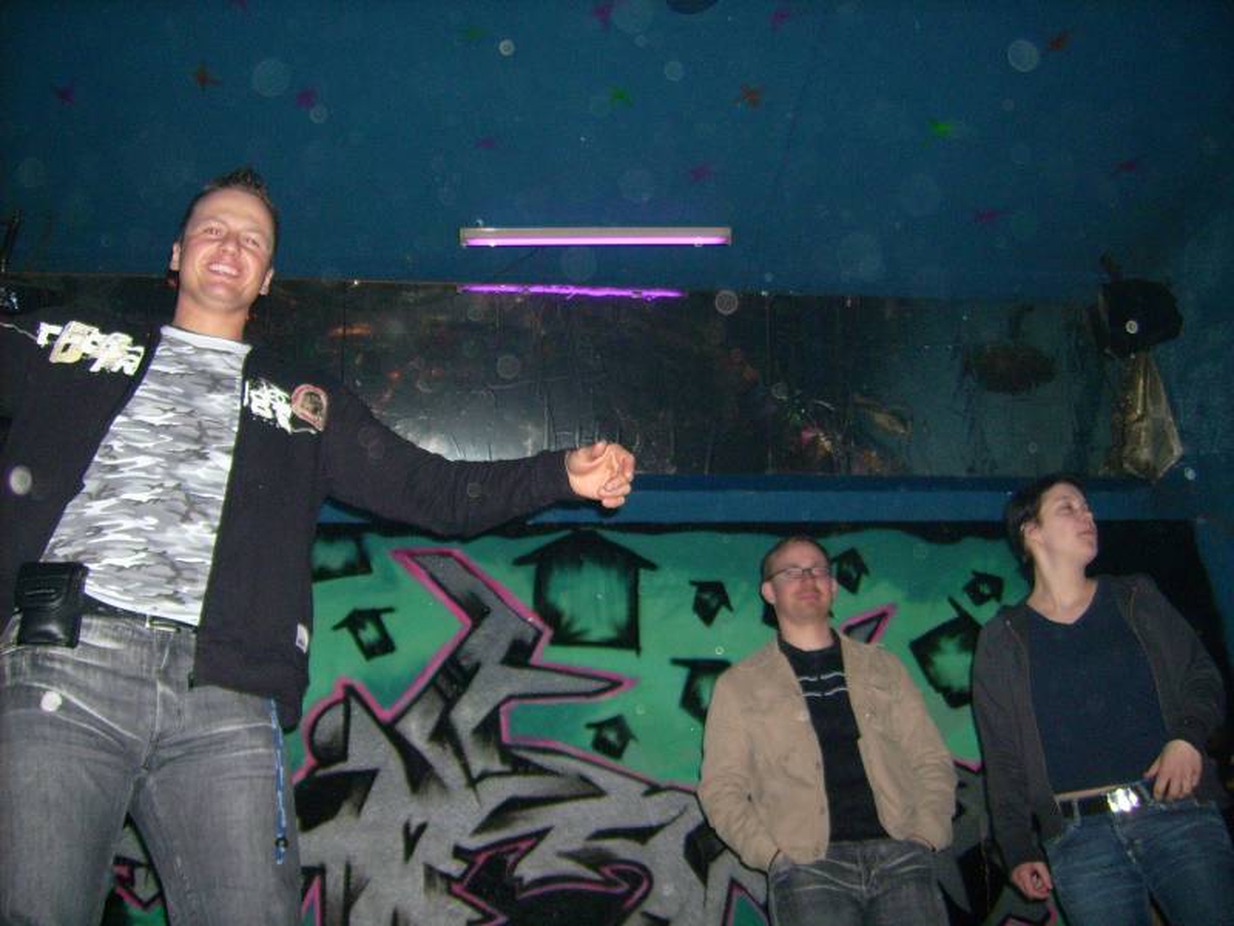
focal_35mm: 35
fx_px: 1248
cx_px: 617
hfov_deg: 52.6
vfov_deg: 40.7
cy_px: 463
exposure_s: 1/60
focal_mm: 5.95
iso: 100
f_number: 2.8
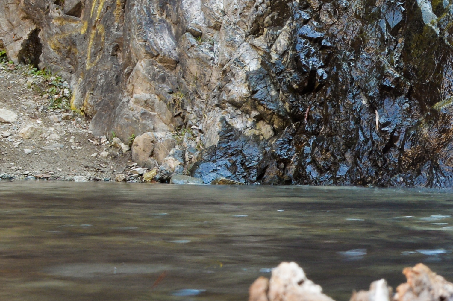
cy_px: -58
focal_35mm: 167
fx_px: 2100
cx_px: 856
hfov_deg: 11.3
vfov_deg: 8.1
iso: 100
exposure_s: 1/4
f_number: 11
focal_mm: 28
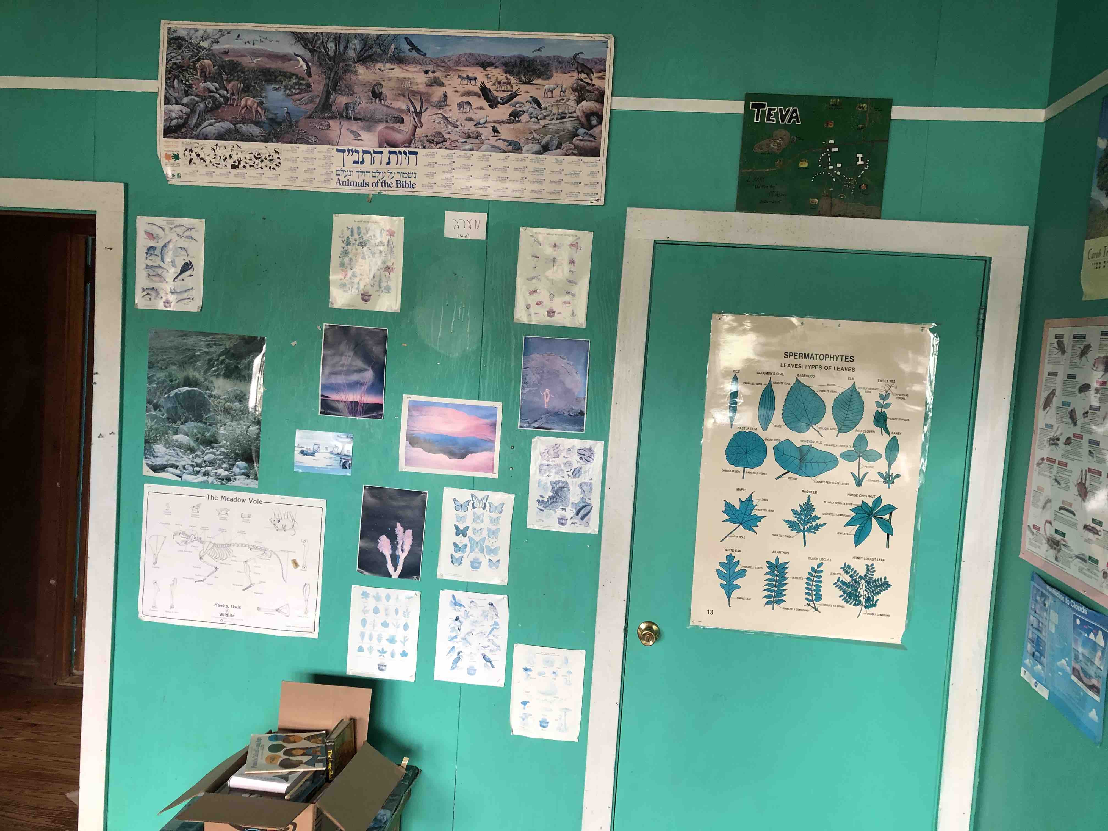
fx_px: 896
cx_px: 554
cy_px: 416
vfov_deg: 49.7
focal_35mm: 28
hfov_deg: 63.4
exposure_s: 1/24
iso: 40
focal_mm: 3.99
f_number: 1.8
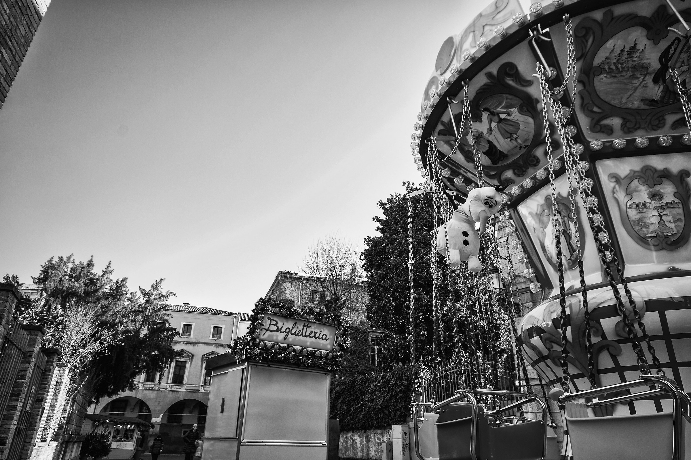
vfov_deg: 56.1
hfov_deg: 77.3
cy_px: 230
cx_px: 346
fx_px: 432
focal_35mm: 22
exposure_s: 1/100
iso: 200
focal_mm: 15
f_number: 8
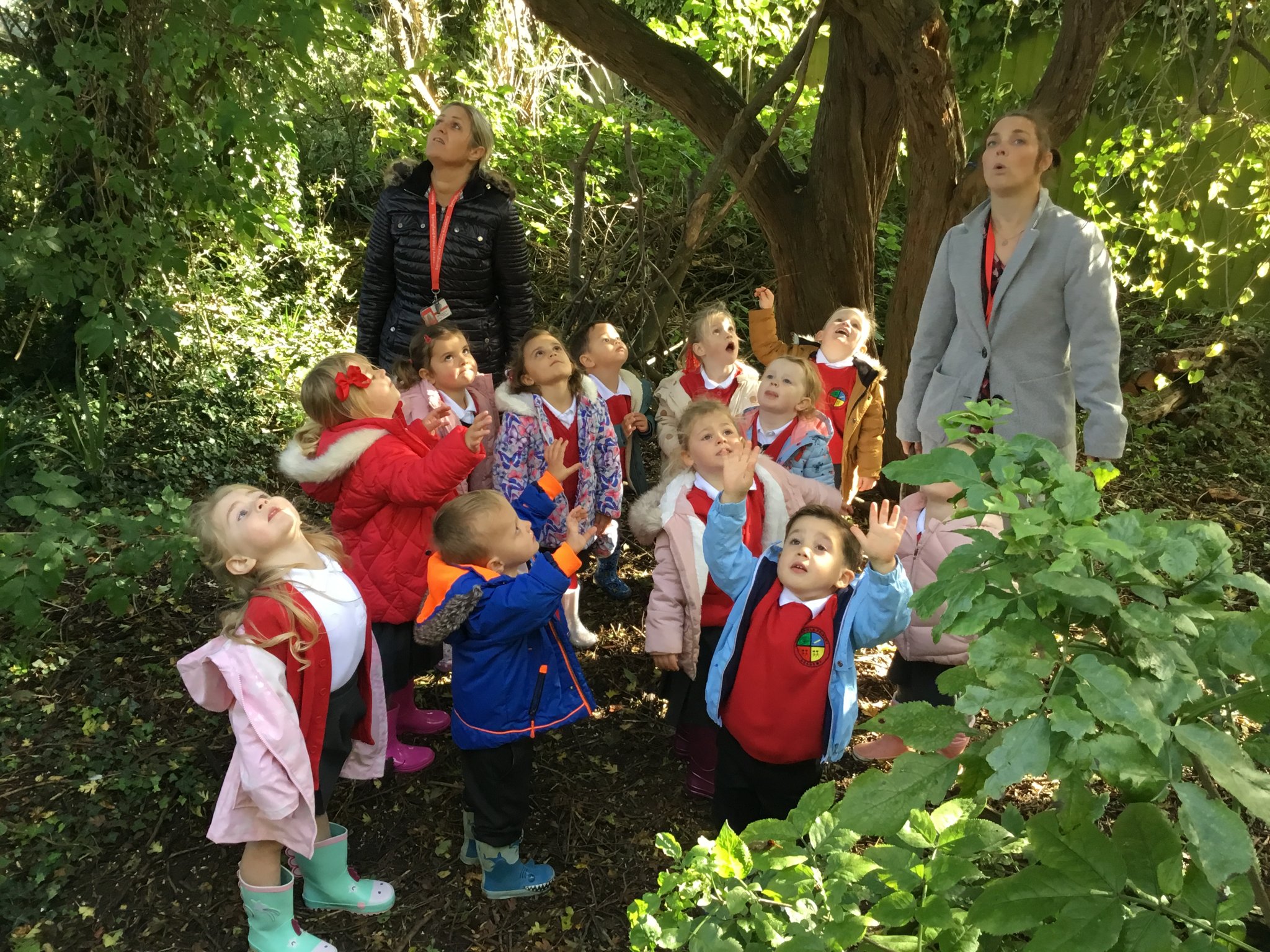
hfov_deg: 58.4
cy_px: 476
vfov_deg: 45.4
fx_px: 1137
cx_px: 635
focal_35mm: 31
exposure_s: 1/33
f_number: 2.4
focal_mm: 3.3
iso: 32
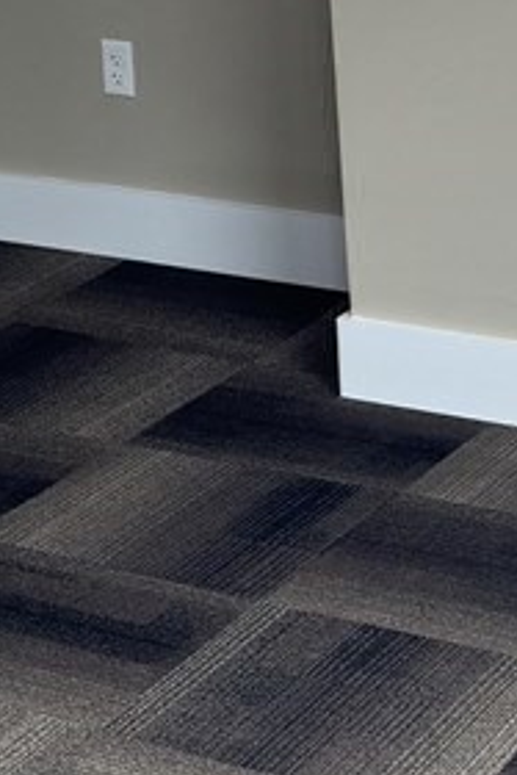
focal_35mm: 137
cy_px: -490
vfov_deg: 13.8
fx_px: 2947
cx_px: -409
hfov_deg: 9.5
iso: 80
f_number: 1.78
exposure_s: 1/120
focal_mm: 6.76
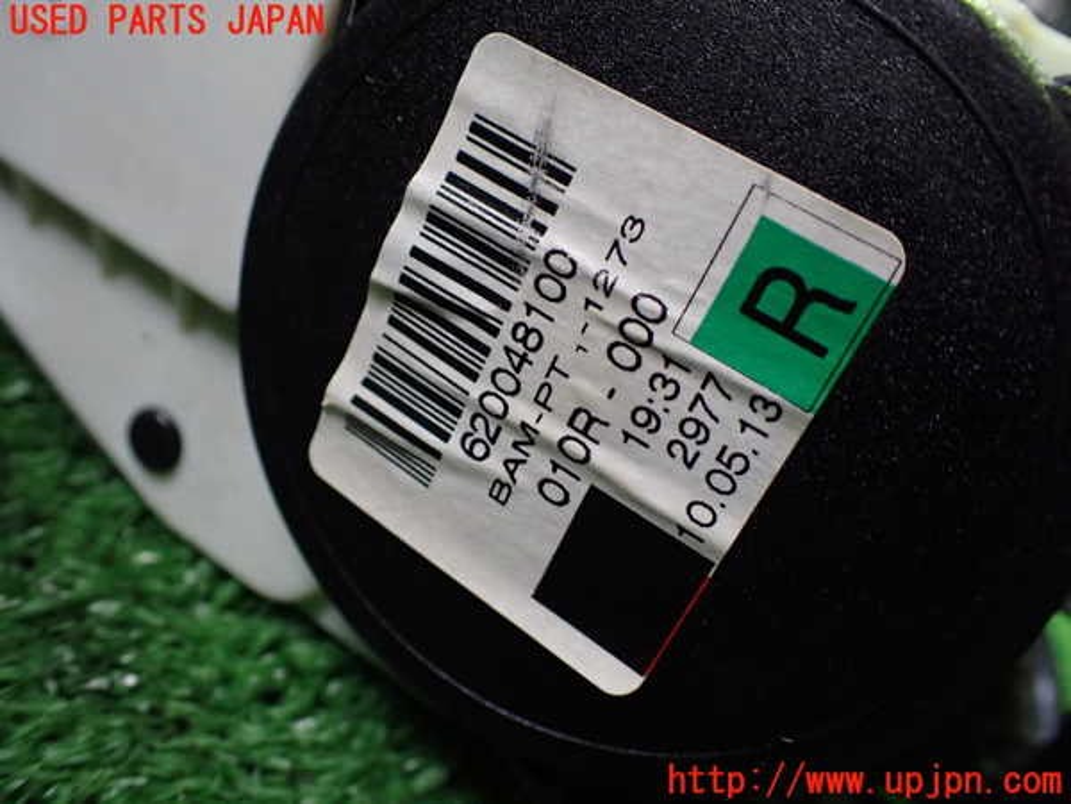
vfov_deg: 46.8
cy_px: 402
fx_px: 928
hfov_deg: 60.0
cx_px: 536
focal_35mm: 30
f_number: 2.3
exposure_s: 1/125
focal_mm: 5.4
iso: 640
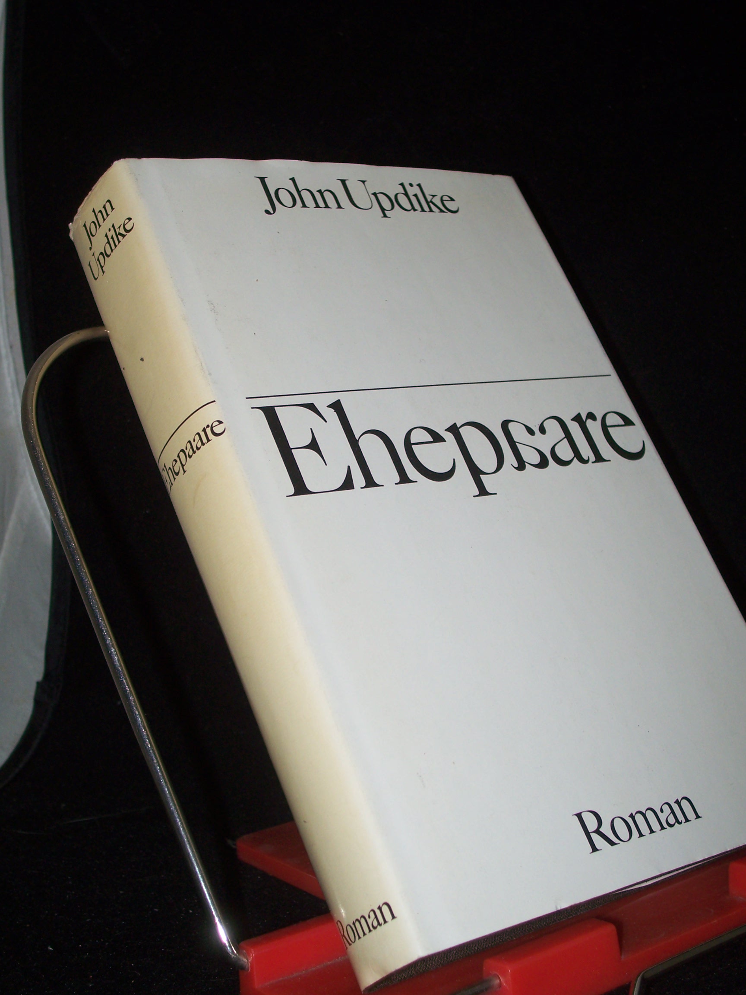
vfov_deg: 36.2
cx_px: 373
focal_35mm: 53
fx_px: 1523
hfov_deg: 27.5
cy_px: 498
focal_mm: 8.7
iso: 80
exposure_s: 1/80
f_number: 3.2
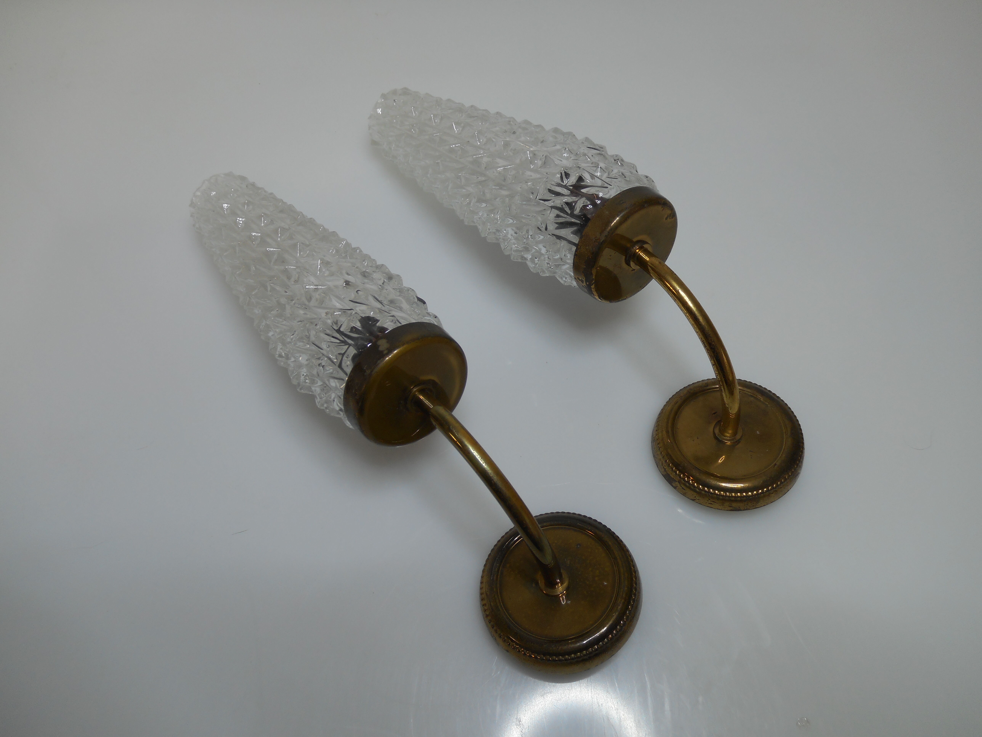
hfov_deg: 69.4
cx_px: 491
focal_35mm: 25
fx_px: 709
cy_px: 368
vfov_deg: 54.9
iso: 80
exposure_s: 1/30
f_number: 3.5
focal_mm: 4.5
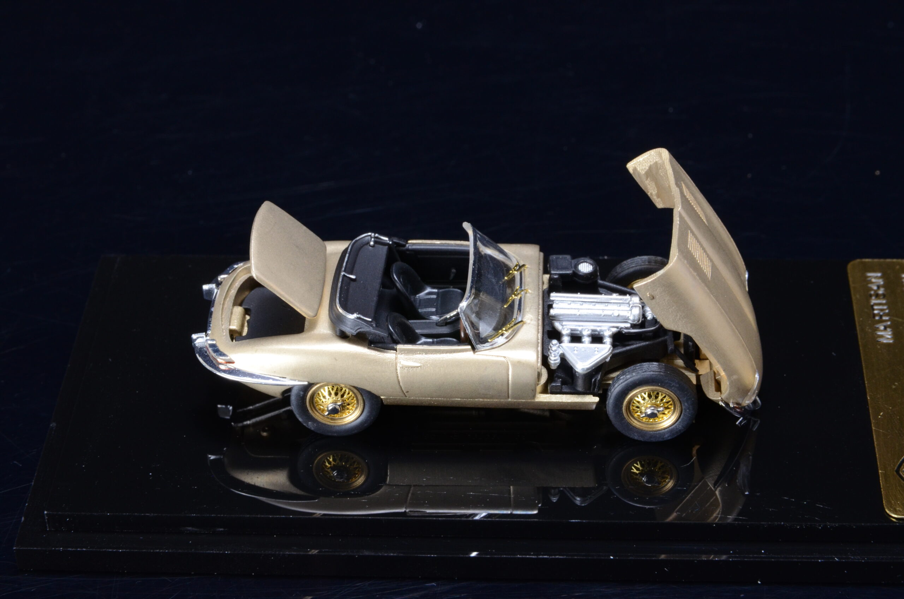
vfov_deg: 13.0
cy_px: 300
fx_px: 2631
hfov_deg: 19.5
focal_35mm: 105
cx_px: 452
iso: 800
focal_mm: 70
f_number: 18
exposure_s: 1/6
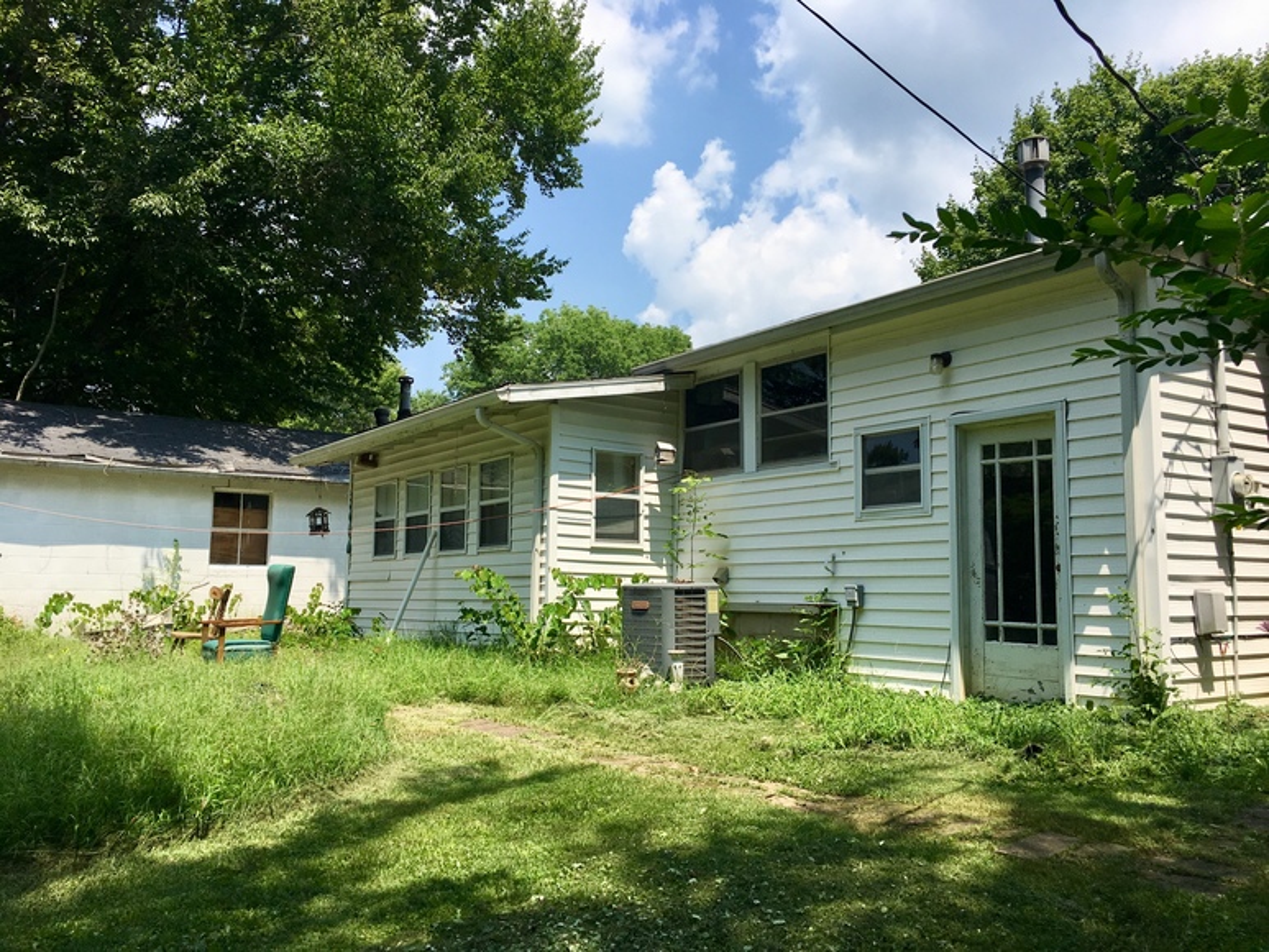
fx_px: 1063
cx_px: 634
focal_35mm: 29
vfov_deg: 48.2
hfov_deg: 61.7
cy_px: 476
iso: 25
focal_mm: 4.15
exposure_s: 1/1538
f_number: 2.2
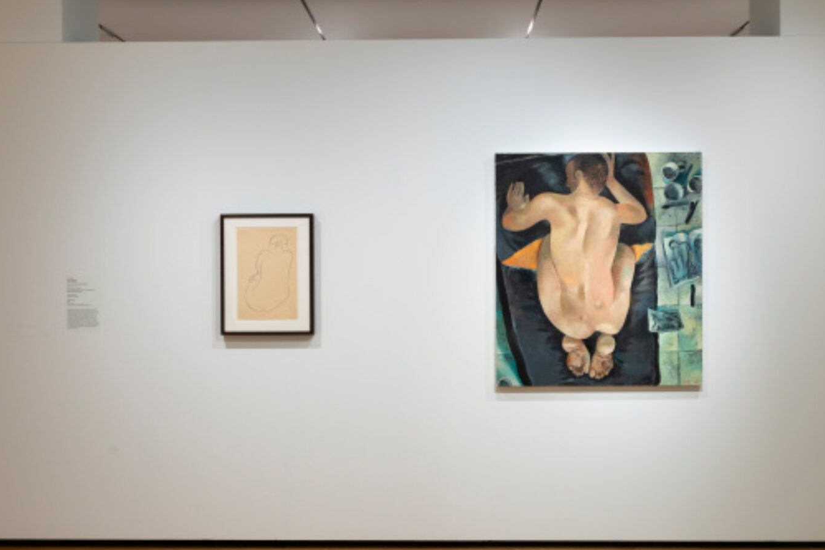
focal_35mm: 42
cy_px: 270
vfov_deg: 31.9
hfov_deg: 46.4
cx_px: 433
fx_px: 962
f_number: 8
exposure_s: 1/6
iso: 400
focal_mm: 35
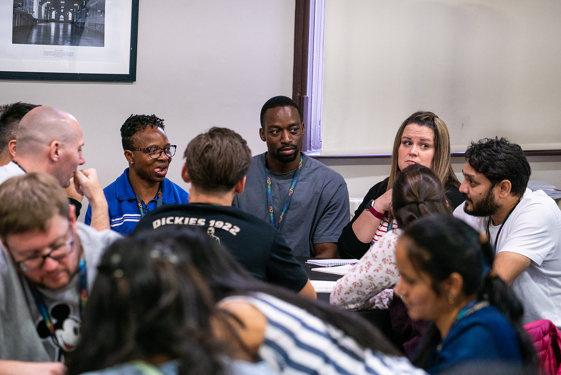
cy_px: 188
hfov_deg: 14.6
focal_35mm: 140
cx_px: 280
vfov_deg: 9.8
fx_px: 2183
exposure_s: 1/60
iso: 3200
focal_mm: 140
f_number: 5.6
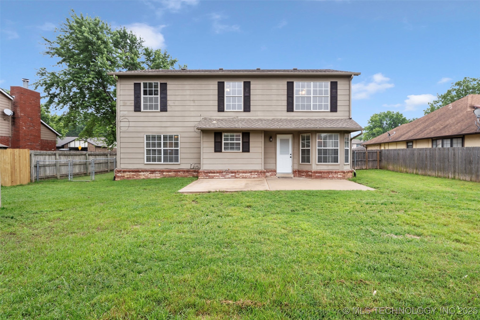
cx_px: 240
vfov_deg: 73.7
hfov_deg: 96.8
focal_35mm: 16
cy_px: 160
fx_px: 213
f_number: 9
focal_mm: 16
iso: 250
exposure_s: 1/250
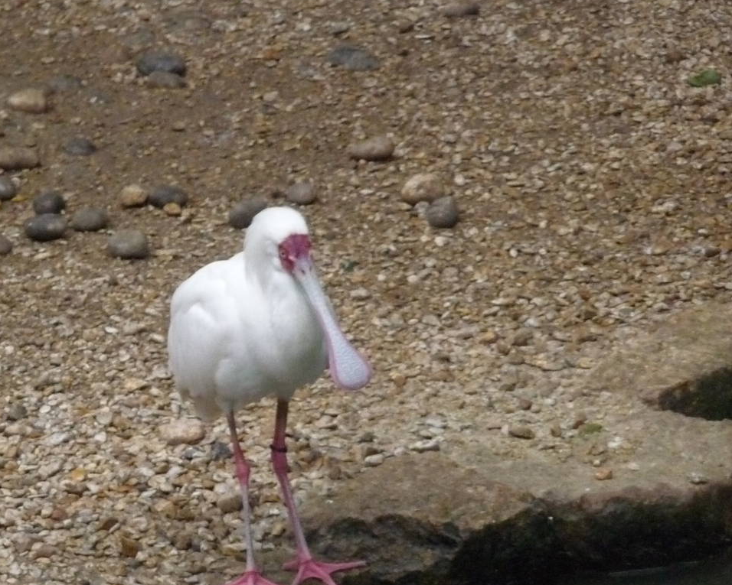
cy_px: 321
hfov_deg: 4.6
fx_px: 9057
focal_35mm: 418
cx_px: 169
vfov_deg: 3.7
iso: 640
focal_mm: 44
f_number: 4.9
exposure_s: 1/200
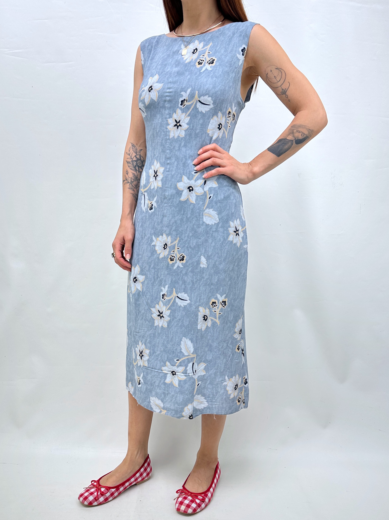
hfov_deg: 56.8
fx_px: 360
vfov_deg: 71.6
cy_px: 260
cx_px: 194
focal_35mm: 24
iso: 80
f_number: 1.78
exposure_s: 1/1095
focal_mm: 6.86
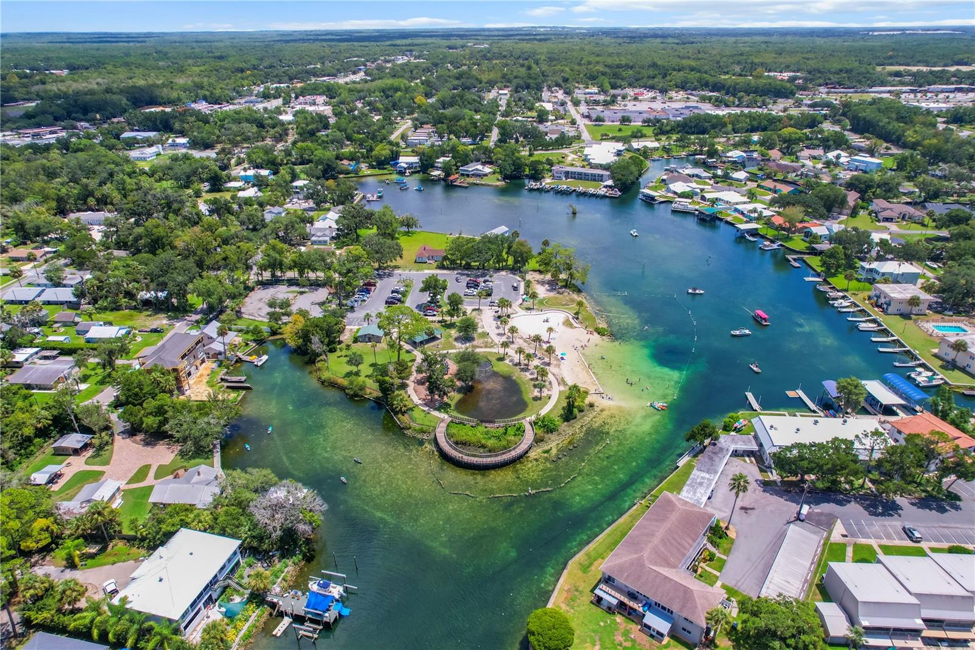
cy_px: 325
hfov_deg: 78.6
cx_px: 488
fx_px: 596
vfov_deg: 57.2
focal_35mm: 22
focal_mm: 8.38
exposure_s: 1/1600
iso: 100
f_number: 2.8
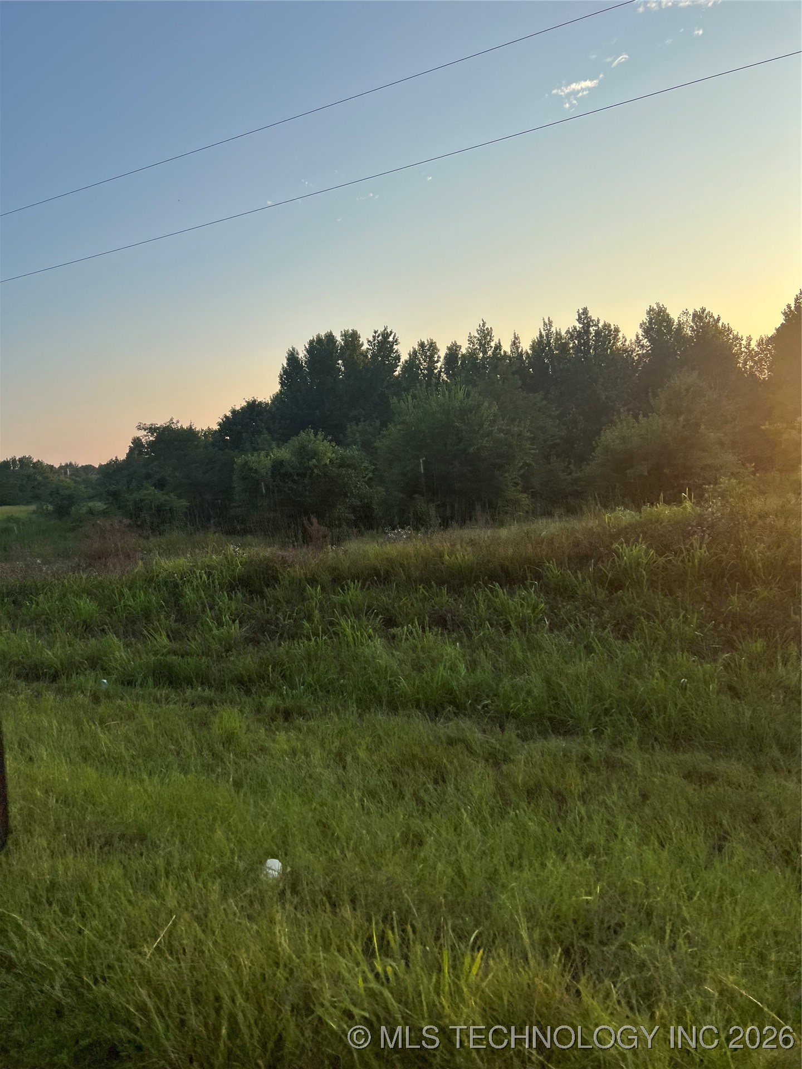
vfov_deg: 67.3
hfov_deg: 53.1
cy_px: 534
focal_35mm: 26
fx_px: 803
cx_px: 401
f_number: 1.5
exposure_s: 1/1698
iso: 50
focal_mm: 5.7
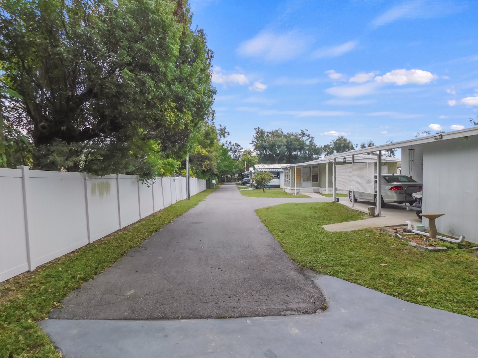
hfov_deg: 73.9
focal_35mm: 23
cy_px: 179
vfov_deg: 58.9
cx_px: 239
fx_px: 318
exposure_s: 1/250
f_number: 3
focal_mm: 4
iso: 125
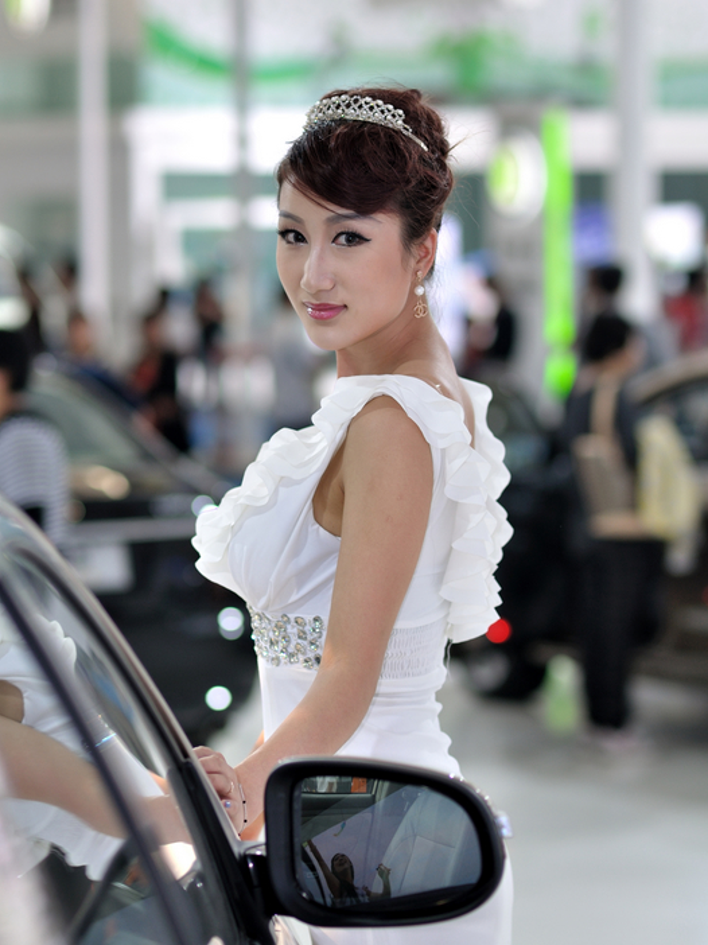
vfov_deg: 14.1
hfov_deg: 10.6
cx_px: 353
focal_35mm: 140
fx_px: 3808
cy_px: 420
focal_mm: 85
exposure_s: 1/125
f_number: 2.8
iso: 200
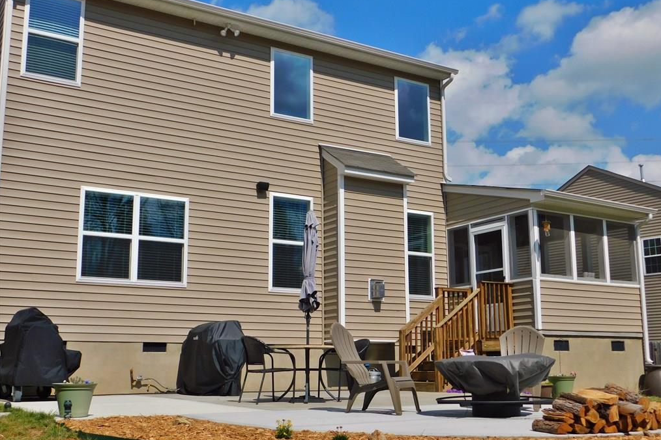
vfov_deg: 31.9
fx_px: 771
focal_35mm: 42
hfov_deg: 46.4
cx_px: 332
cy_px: 225
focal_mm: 7.1
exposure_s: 1/500
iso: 125
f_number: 7.2
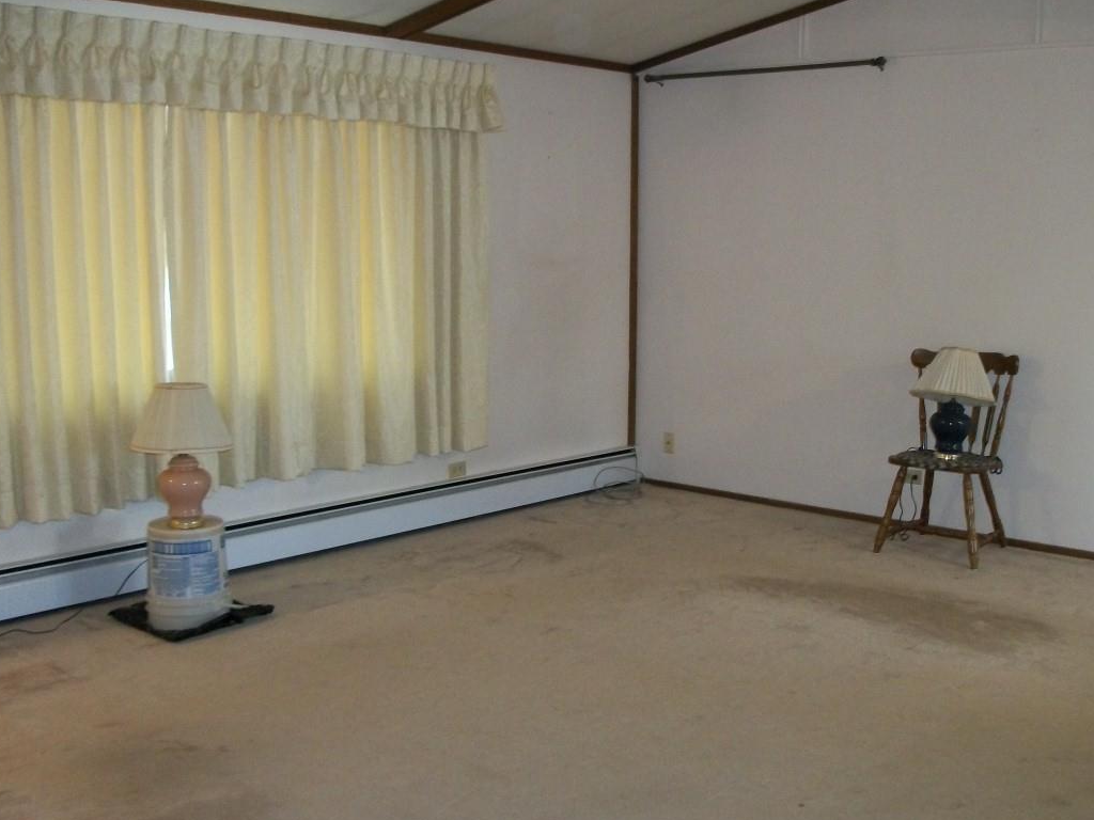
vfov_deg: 35.9
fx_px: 1264
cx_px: 599
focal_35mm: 40
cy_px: 441
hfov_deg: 46.7
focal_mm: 5.7
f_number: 2.9
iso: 250
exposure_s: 1/30
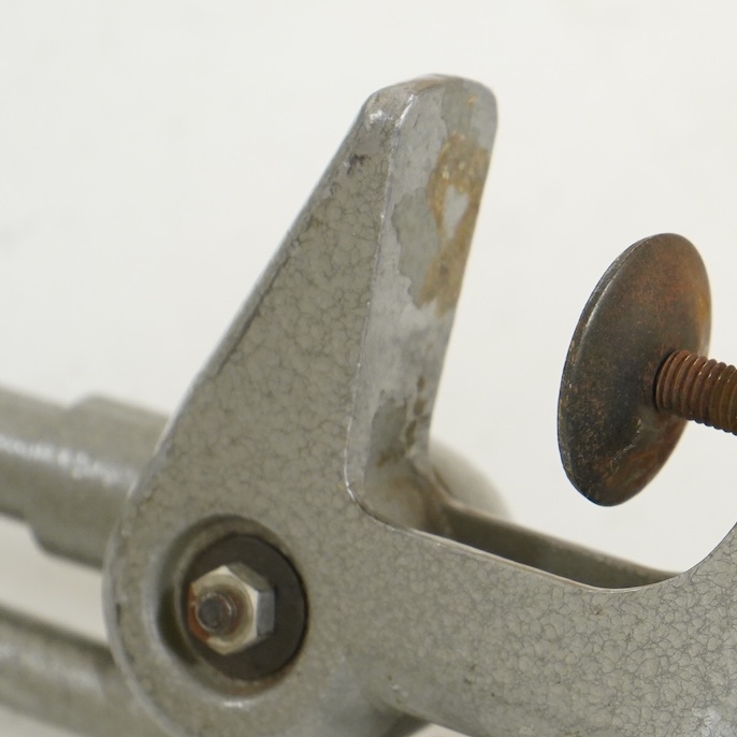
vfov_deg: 11.7
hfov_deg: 11.5
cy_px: 548
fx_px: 3589
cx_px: 829
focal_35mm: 149
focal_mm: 70
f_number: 5.6
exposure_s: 1/60
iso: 3200
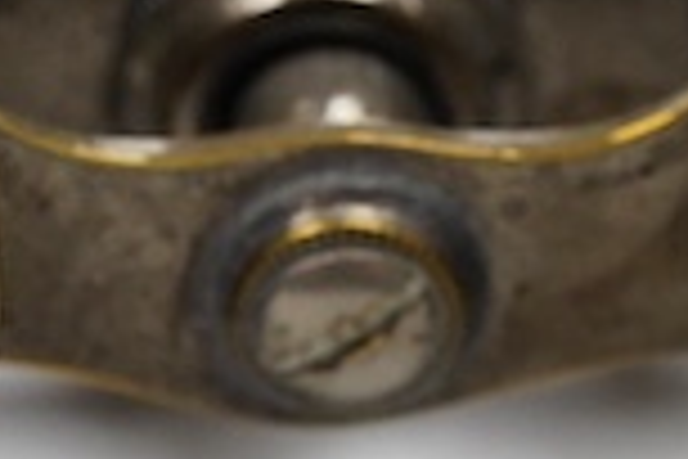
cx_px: 283
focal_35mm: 265
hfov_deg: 7.8
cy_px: 202
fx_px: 5064
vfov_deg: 5.2
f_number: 9
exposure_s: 1/125
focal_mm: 30
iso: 800
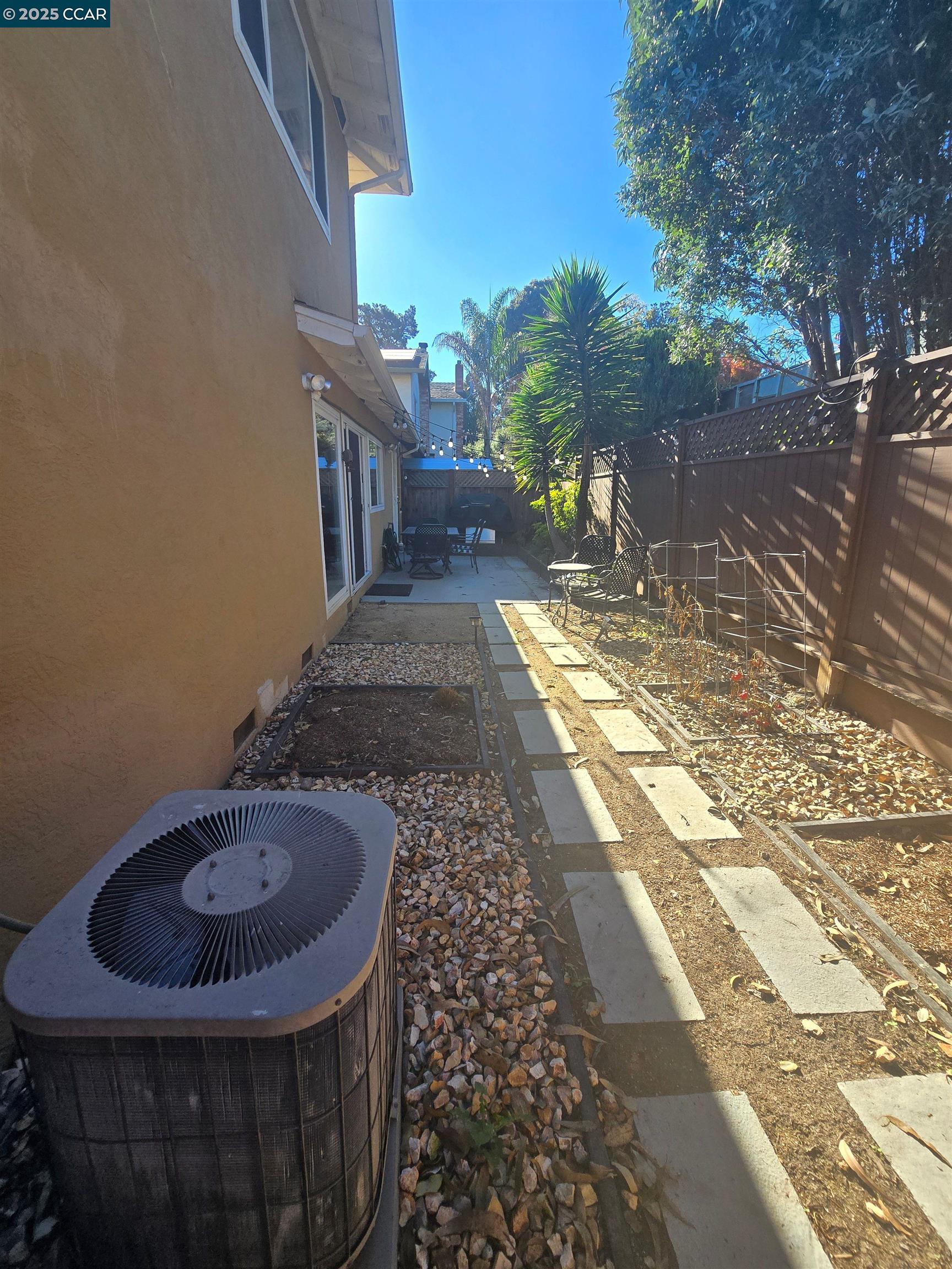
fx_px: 477
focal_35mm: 13
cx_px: 476
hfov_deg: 89.9
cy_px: 634
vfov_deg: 106.2
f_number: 2.2
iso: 50
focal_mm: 2.2
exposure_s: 1/709
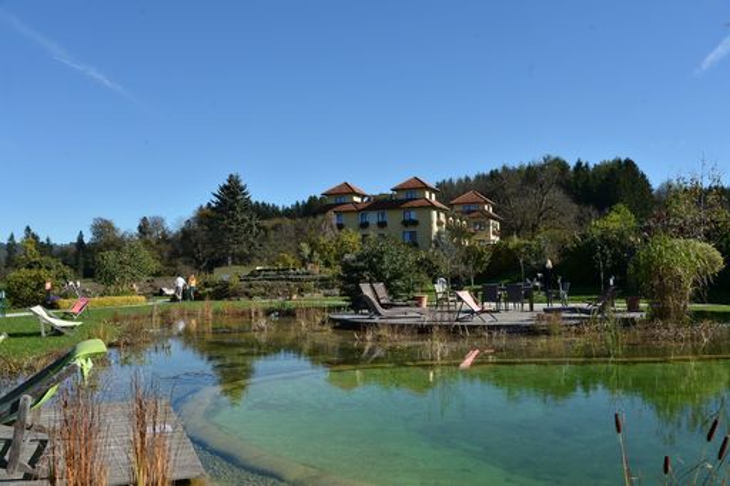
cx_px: 365
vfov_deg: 41.1
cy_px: 243
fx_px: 649
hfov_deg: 58.7
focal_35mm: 32
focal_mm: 32
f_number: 9
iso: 160
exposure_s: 1/400
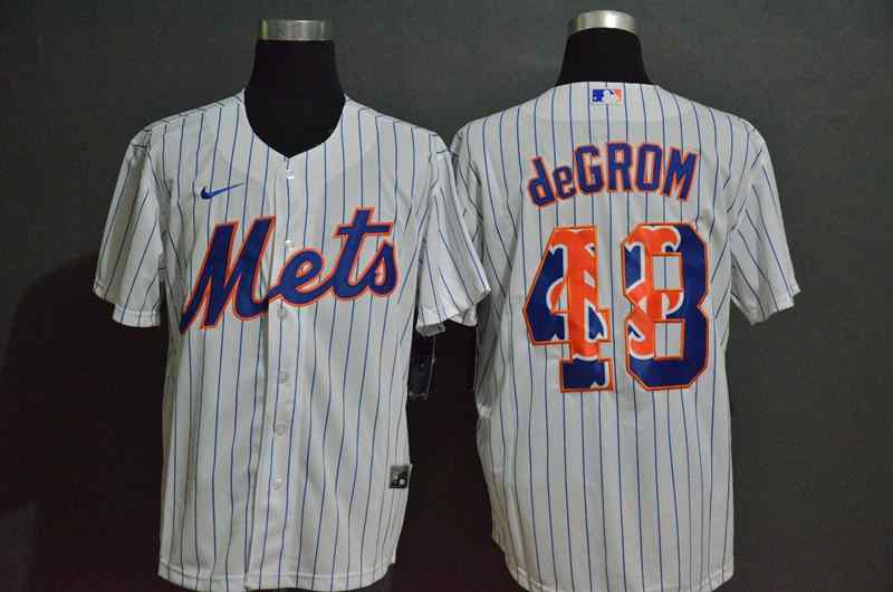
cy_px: 296
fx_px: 1857
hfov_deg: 27.0
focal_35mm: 75
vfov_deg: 18.1
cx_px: 446
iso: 4000
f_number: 4.8
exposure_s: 1/80
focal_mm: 50
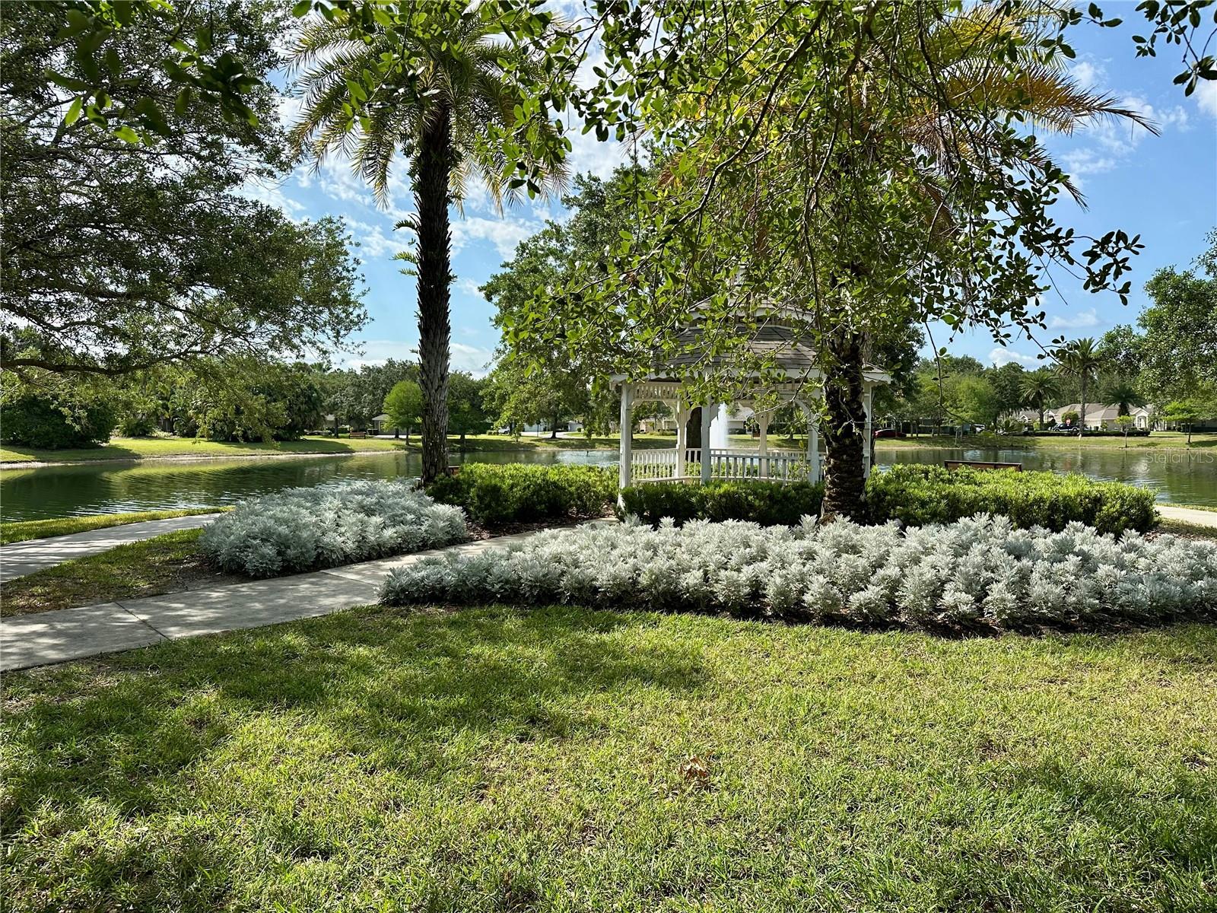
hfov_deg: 71.6
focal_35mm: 24
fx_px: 844
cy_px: 456
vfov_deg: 56.8
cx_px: 608
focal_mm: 6.86
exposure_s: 1/3356
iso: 80
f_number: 1.78
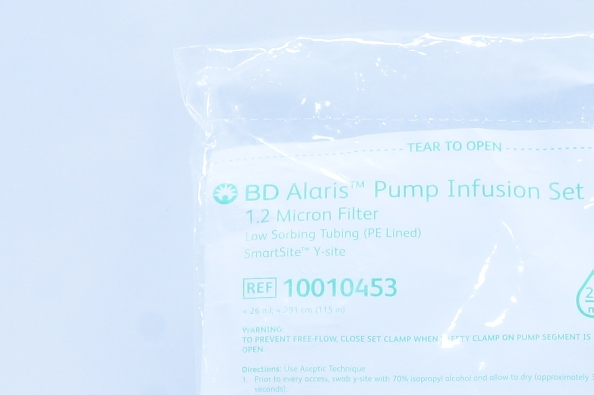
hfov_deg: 20.8
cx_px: 459
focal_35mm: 97
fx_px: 1599
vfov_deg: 13.4
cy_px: 564
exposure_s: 1/13
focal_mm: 18
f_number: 13
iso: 400
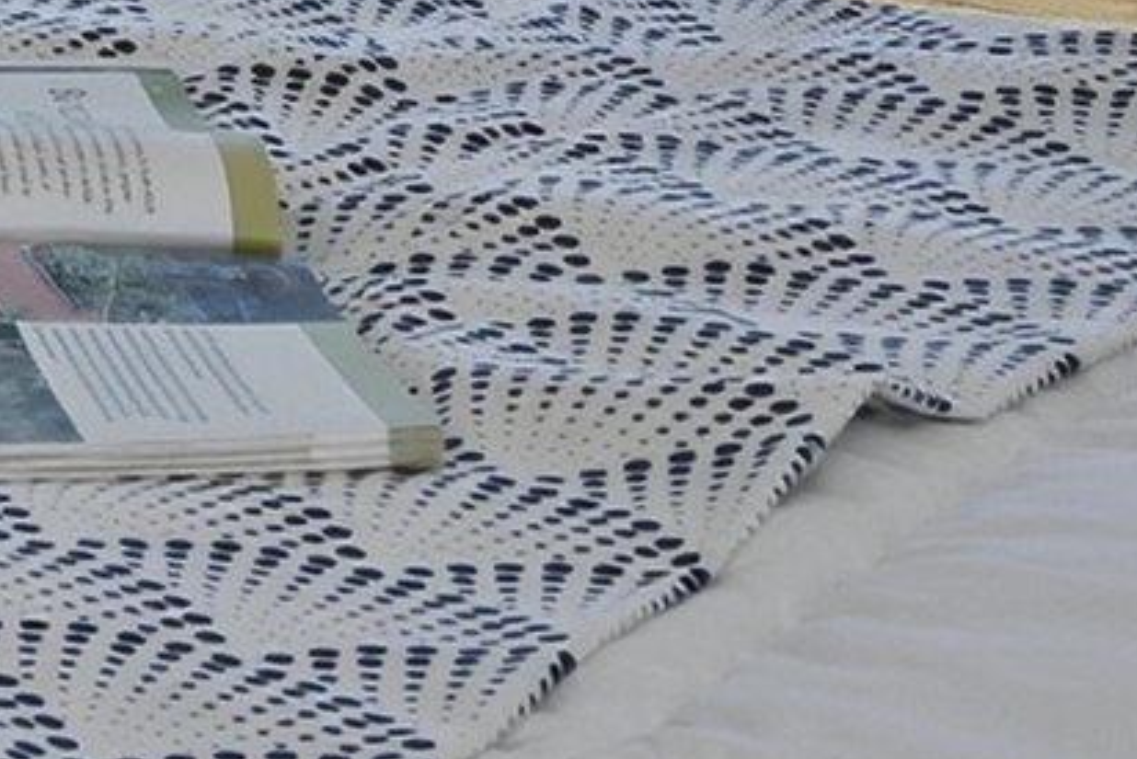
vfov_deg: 7.0
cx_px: -1645
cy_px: -1369
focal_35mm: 179
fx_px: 5655
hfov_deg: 10.0
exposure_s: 1/200
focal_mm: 24
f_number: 13
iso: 200
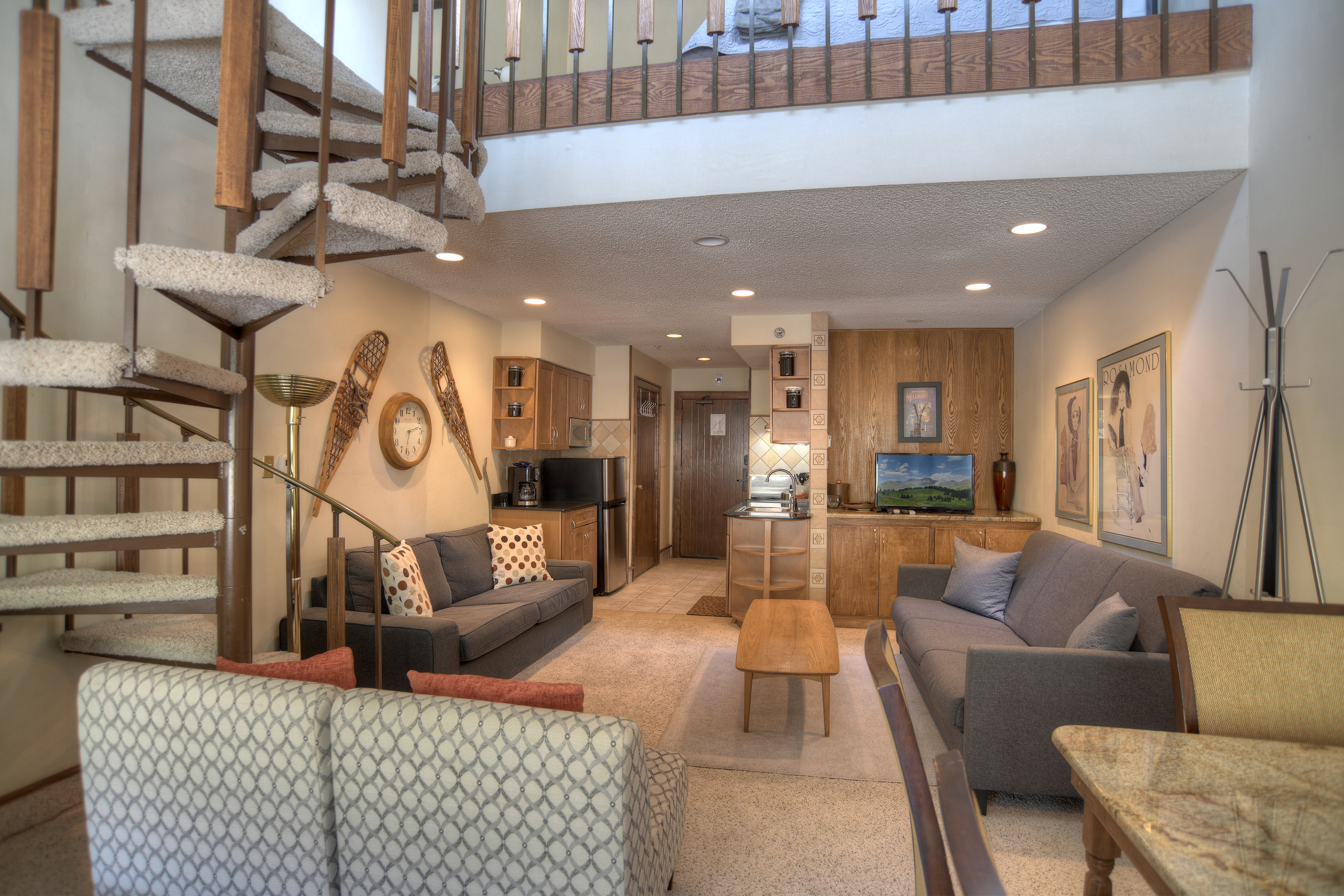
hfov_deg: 90.0
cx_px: 672
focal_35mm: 18
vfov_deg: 67.4
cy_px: 448
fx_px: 672
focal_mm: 18
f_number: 5.6
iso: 100
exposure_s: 1/5
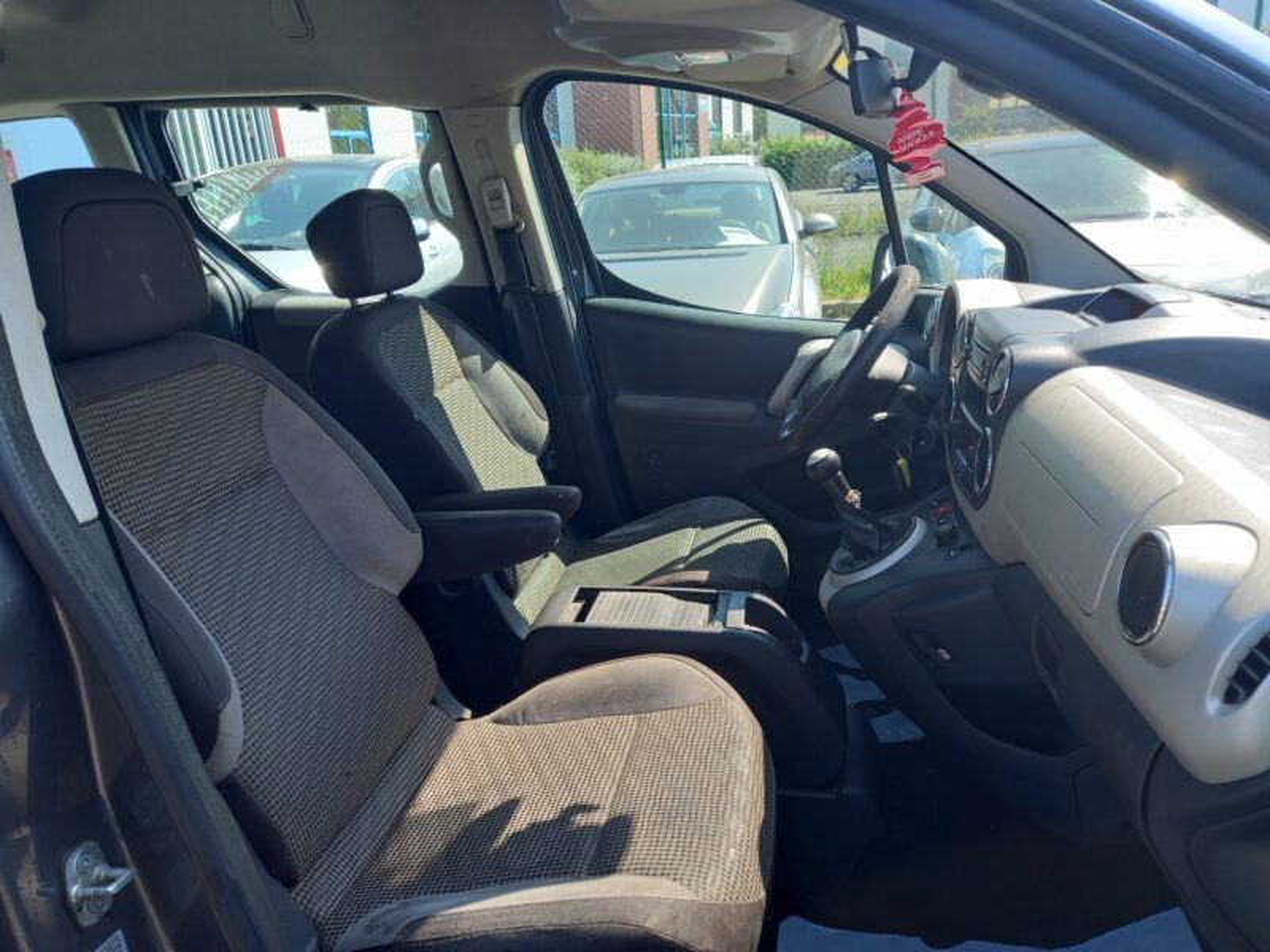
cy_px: 476
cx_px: 635
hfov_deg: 69.4
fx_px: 917
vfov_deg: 54.9
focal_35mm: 25
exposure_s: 1/100
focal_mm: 4.6
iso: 40
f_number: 2
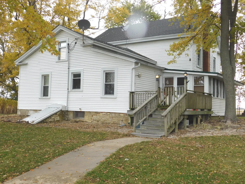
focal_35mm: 40
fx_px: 283
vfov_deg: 36.0
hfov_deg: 46.8
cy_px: 92
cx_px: 122
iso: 125
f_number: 3.6
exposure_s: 1/80
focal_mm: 7.1
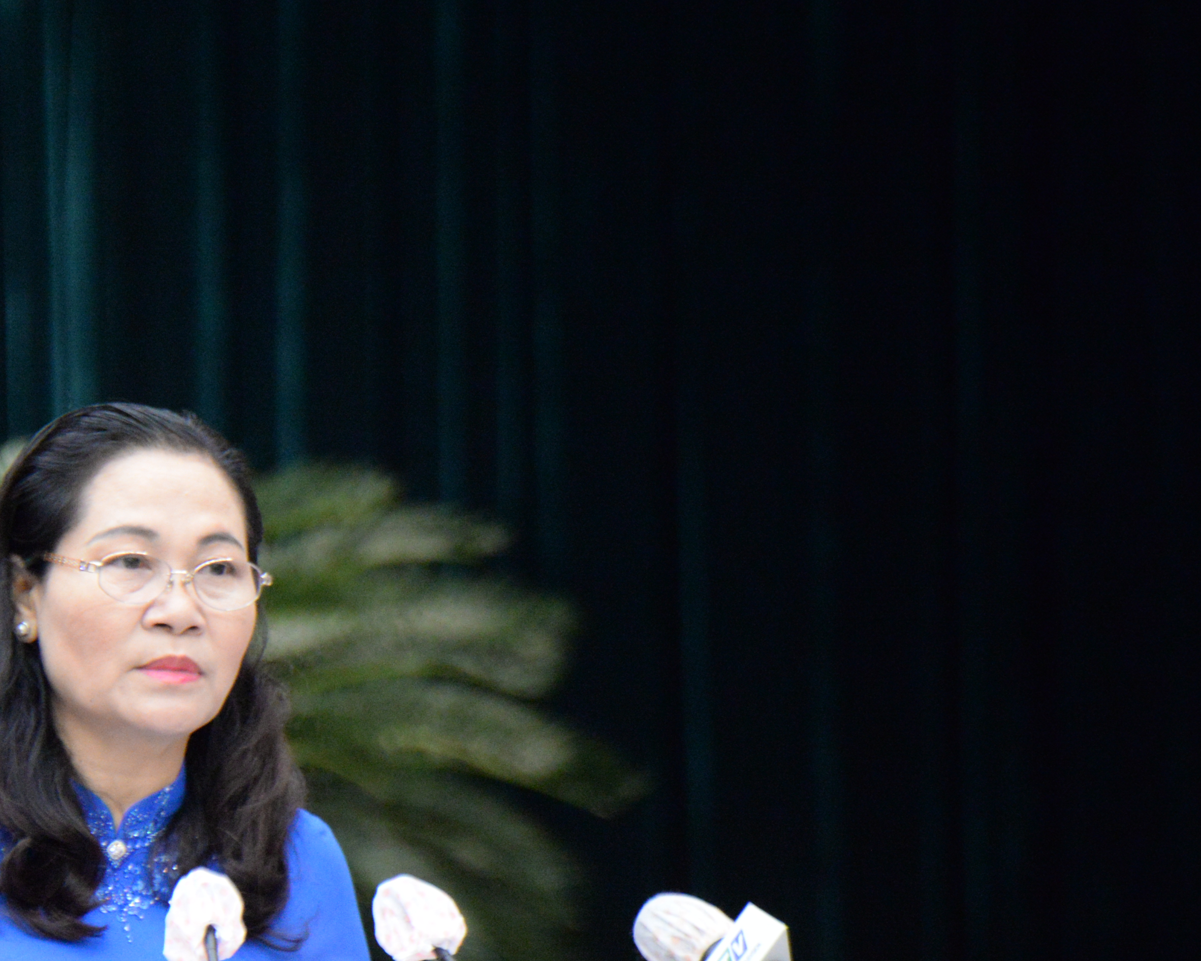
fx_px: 14007
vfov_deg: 3.9
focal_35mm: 394
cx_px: 114
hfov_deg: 4.9
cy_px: 660
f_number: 5.3
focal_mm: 220
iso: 6400
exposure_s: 1/125
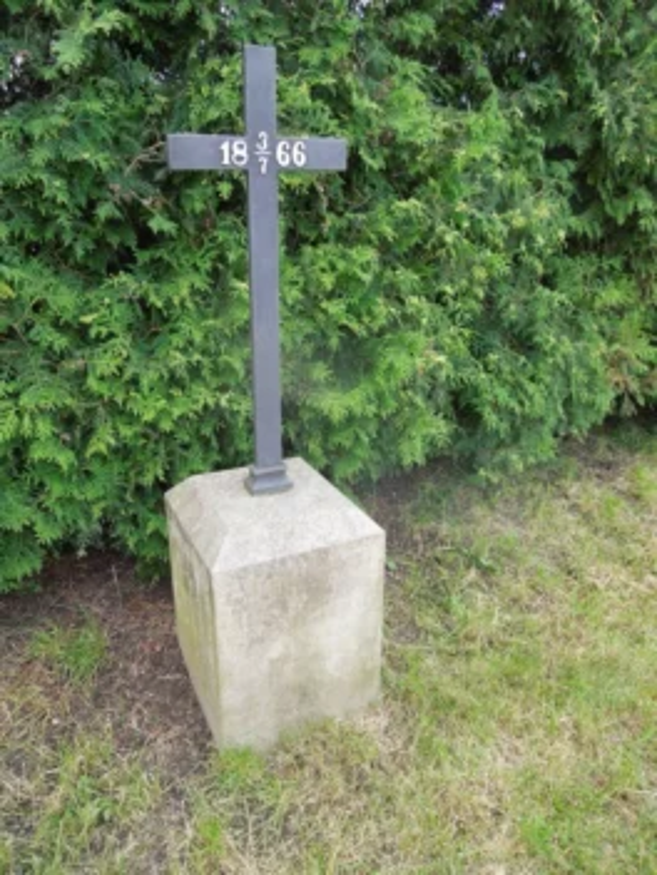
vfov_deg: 69.4
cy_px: 438
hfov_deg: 54.9
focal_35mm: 25
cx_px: 328
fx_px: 633
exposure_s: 1/400
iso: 400
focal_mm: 4.5
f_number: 3.3
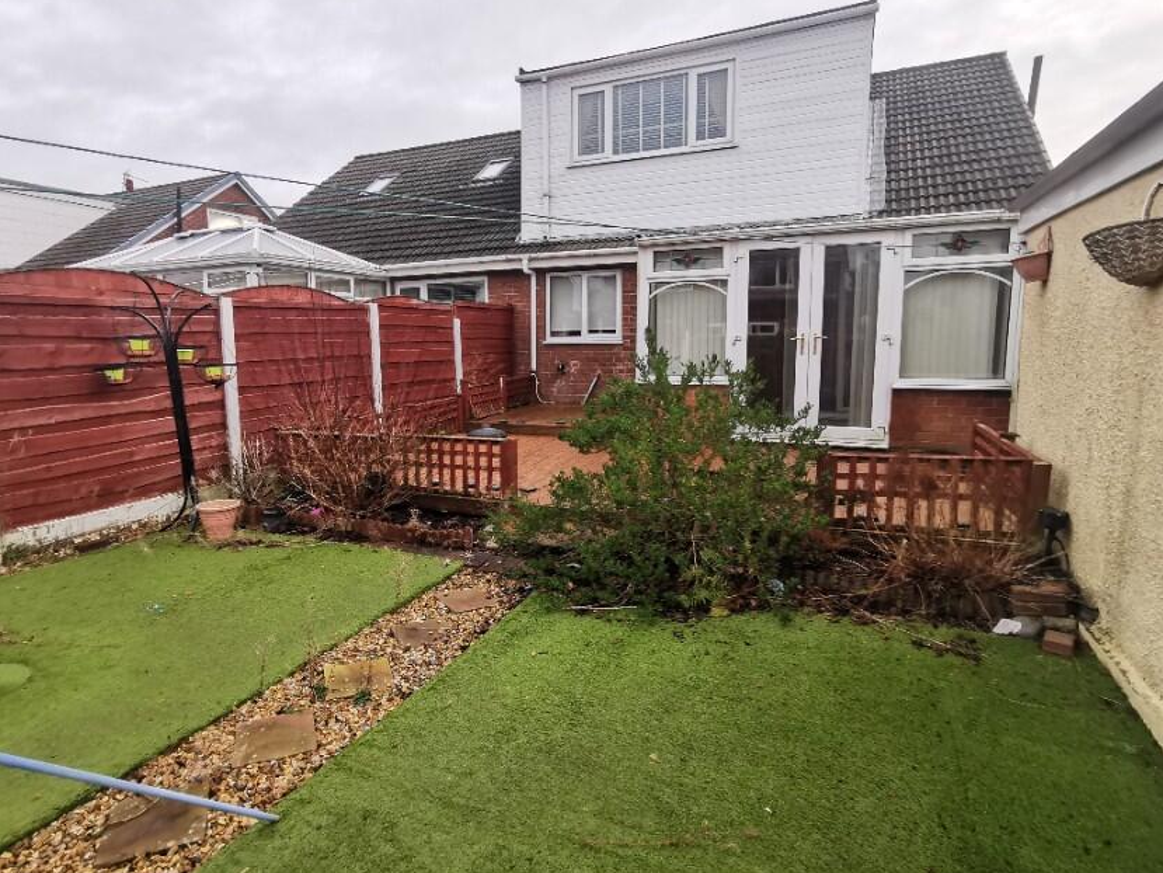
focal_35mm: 21
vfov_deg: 63.4
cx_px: 515
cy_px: 418
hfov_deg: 78.7
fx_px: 706
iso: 50
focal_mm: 2.26
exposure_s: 1/117
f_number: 2.2
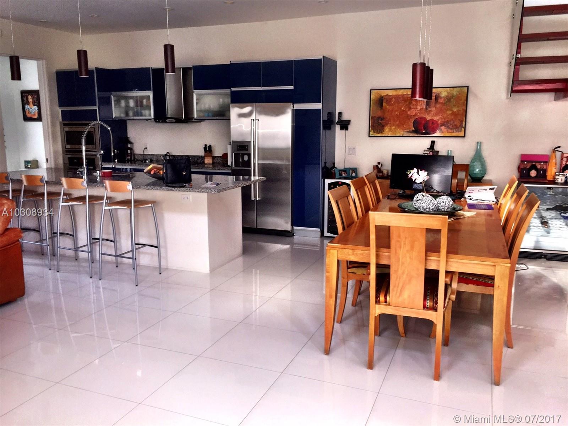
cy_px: 213
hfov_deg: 61.7
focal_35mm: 29
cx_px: 284
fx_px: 476
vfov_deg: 48.2
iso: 40
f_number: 2.2
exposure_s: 1/30
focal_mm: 4.15
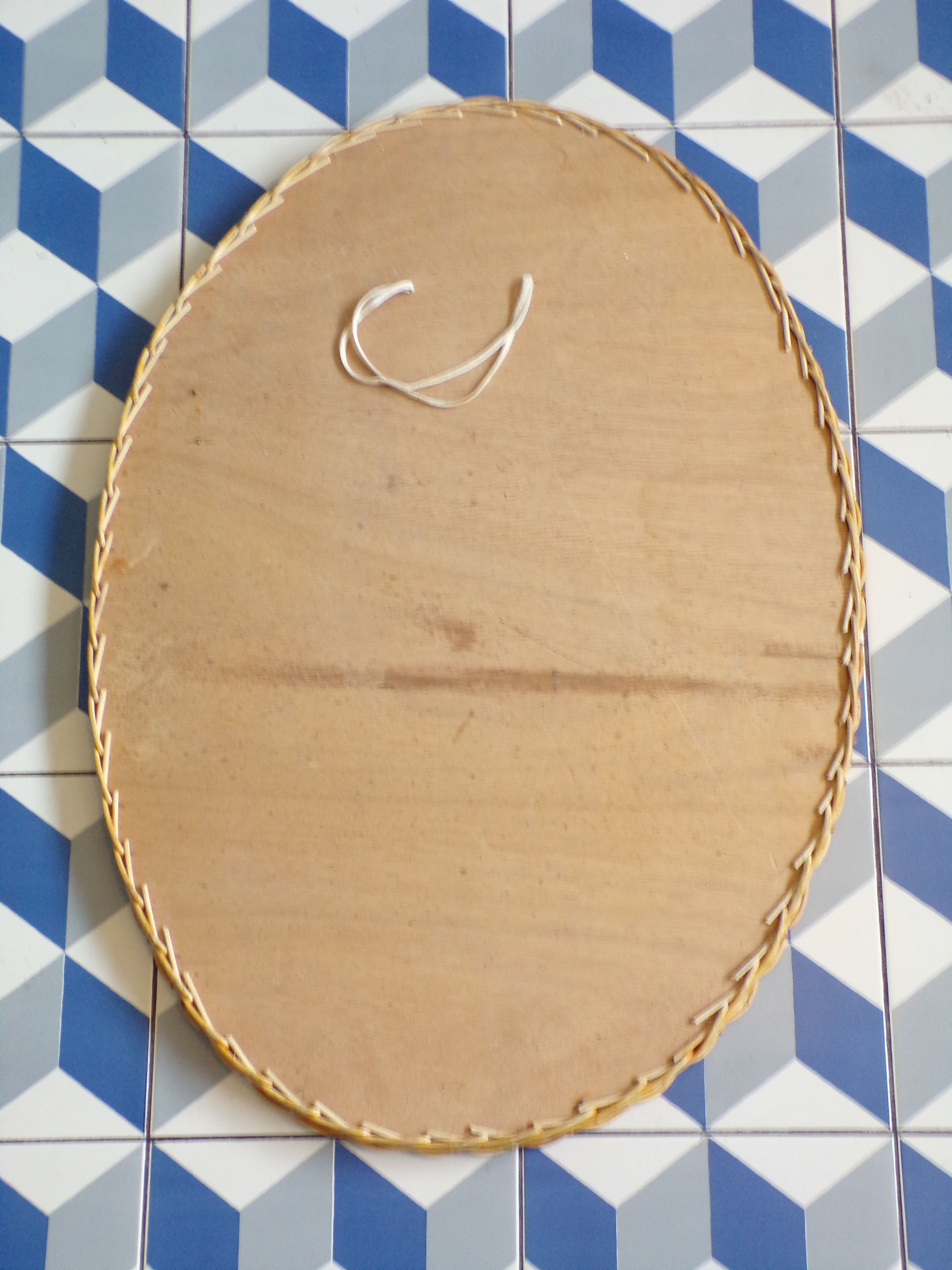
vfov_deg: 38.9
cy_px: 635
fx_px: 1797
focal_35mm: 49
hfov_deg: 29.7
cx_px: 476
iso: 328
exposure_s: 1/17
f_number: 3.5
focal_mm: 8.7
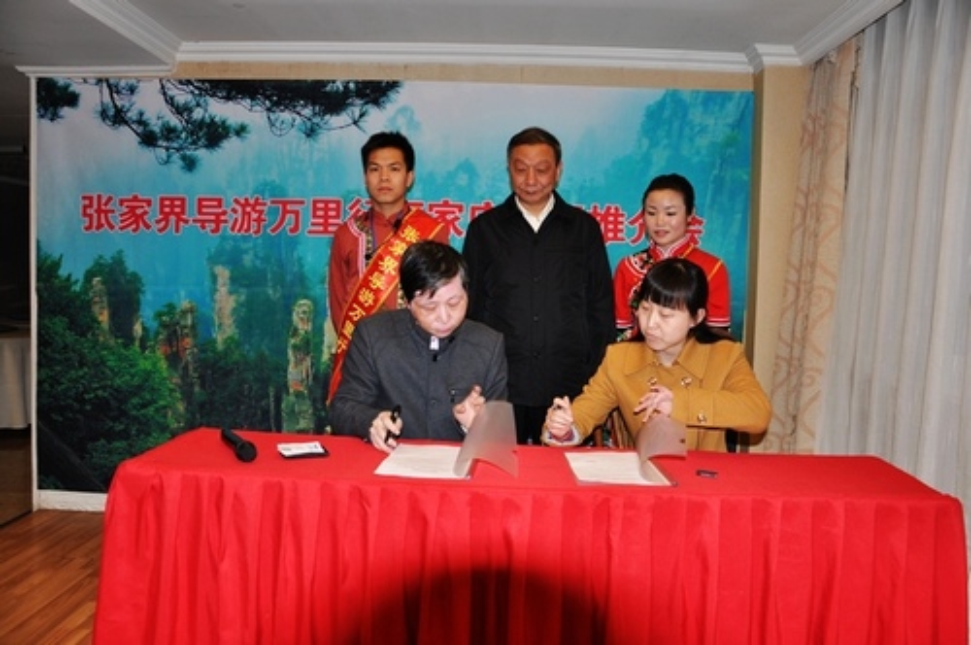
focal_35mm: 32
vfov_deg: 41.6
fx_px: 849
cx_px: 486
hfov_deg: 59.6
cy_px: 322
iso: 200
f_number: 3.8
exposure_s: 1/60
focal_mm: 21
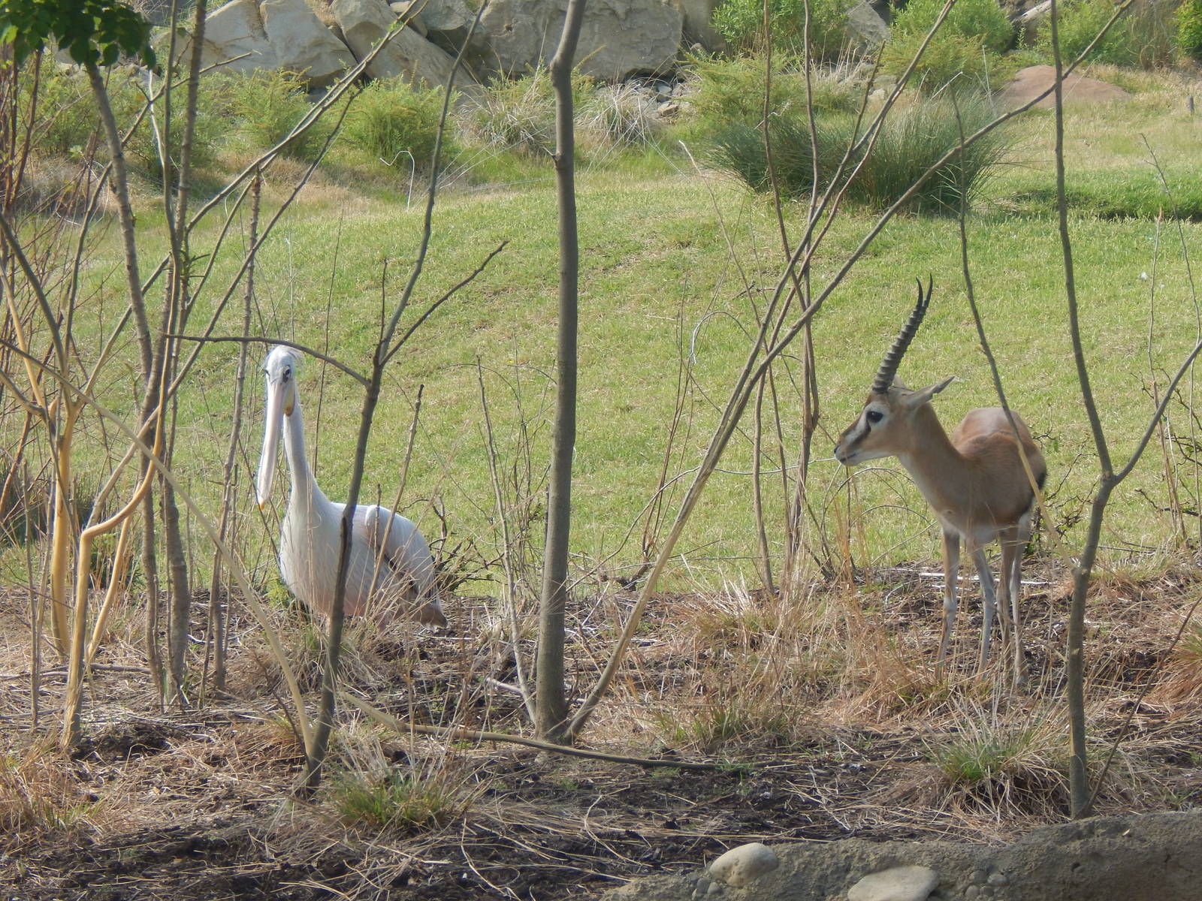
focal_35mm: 232
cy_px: 450
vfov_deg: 6.4
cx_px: 601
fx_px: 8056
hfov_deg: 8.5
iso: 125
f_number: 5.6
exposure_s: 1/200
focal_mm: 41.7
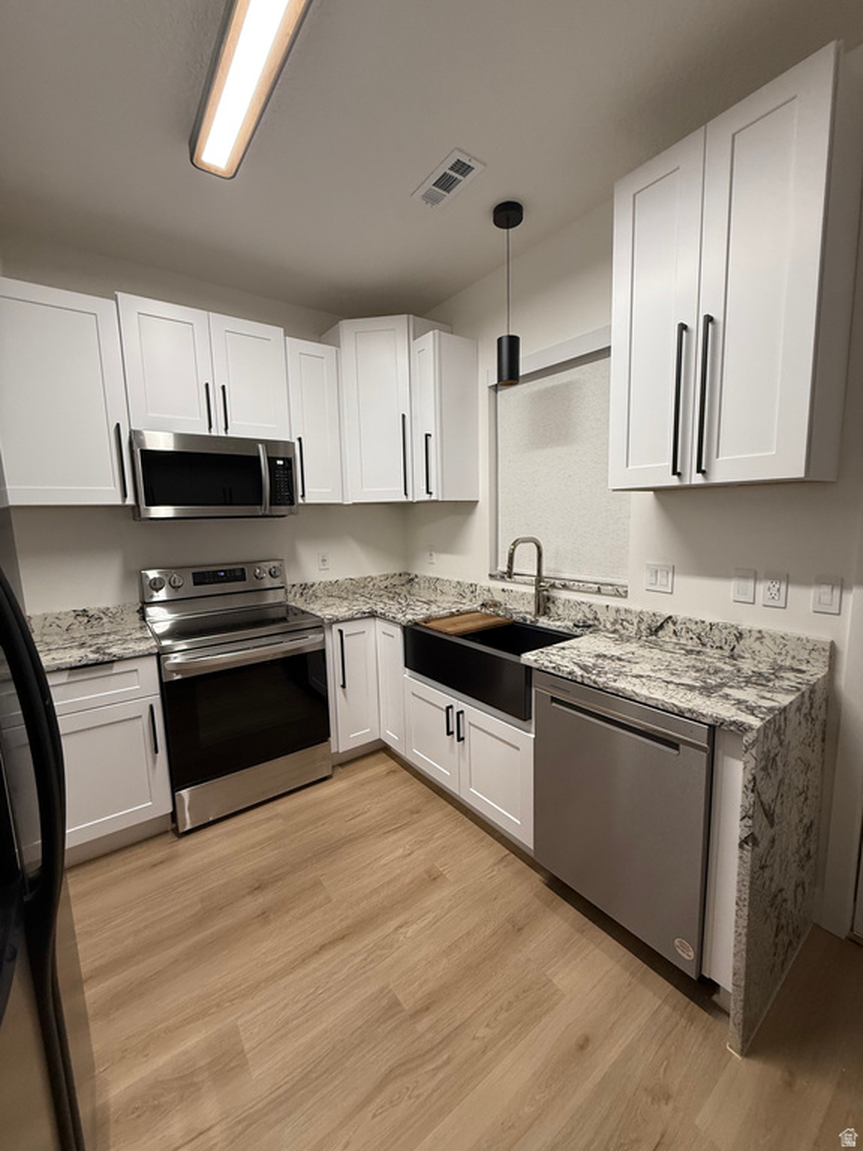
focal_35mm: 14
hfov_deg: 85.7
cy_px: 576
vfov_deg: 102.1
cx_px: 432
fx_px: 465
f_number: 2.2
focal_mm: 2.22
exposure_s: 1/60
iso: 200
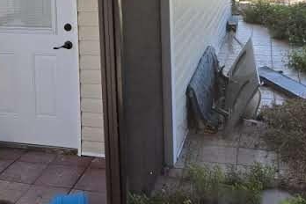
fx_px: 467
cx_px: 134
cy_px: -25
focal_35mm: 55
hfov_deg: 36.2
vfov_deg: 23.0
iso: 32
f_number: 1.8
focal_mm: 5.4
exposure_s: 1/180
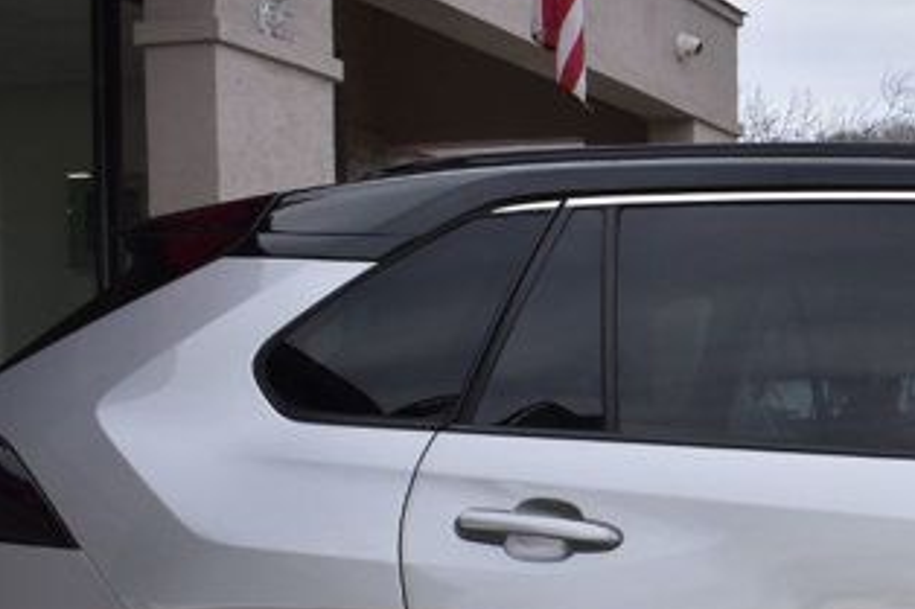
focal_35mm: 88
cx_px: 1160
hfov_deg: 21.2
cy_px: 527
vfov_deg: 15.4
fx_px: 2235
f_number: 11
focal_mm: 18
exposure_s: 1/400
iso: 400
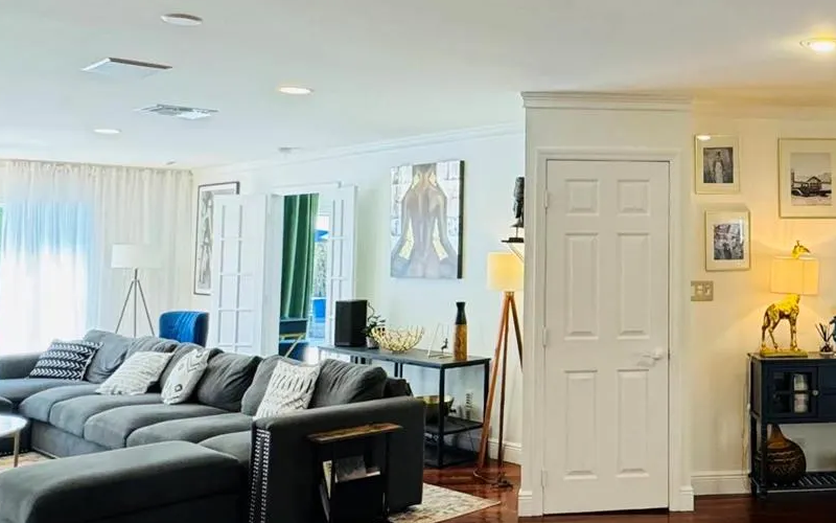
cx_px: 707
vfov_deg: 33.4
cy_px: 191
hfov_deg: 47.7
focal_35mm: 38
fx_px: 866
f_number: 2.2
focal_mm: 2.22
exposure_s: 1/60
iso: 250
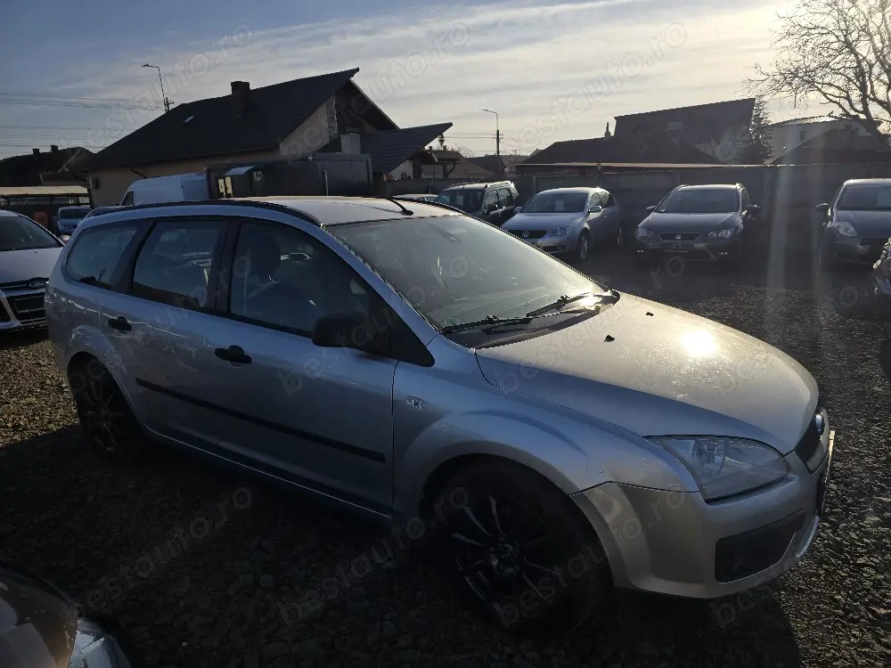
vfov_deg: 58.9
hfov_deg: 73.9
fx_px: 592
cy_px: 334
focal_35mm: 23
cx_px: 446
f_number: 1.7
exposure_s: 1/1429
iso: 12
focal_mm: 6.3
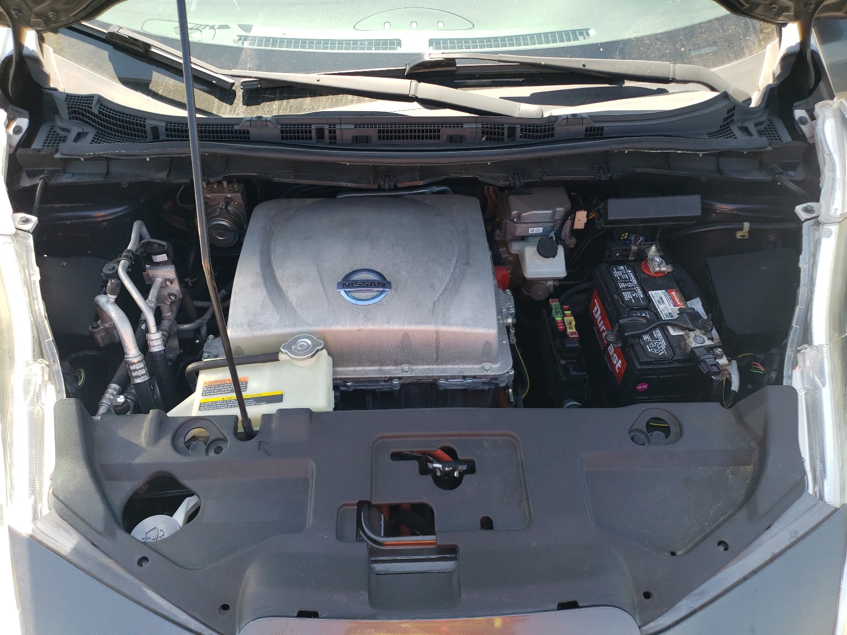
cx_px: 424
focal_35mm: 26
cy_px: 318
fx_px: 636
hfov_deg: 67.3
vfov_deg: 53.1
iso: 50
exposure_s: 1/435
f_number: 1.5
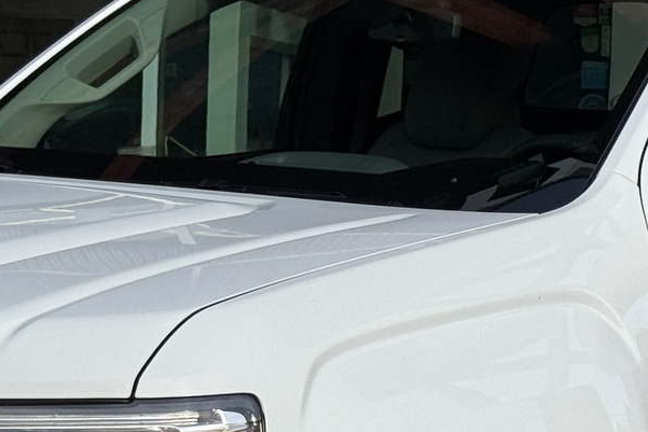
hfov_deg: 12.1
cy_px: 424
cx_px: 399
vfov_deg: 8.0
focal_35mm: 170
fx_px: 3061
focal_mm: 6.76
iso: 64
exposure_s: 1/3704
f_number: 1.78
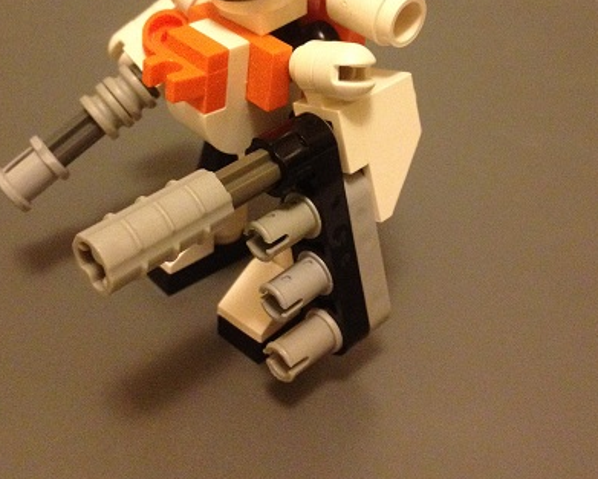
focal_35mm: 57
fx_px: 1009
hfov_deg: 33.0
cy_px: 83
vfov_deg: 26.1
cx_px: 260
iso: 400
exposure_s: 1/15
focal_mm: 4.28
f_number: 2.4
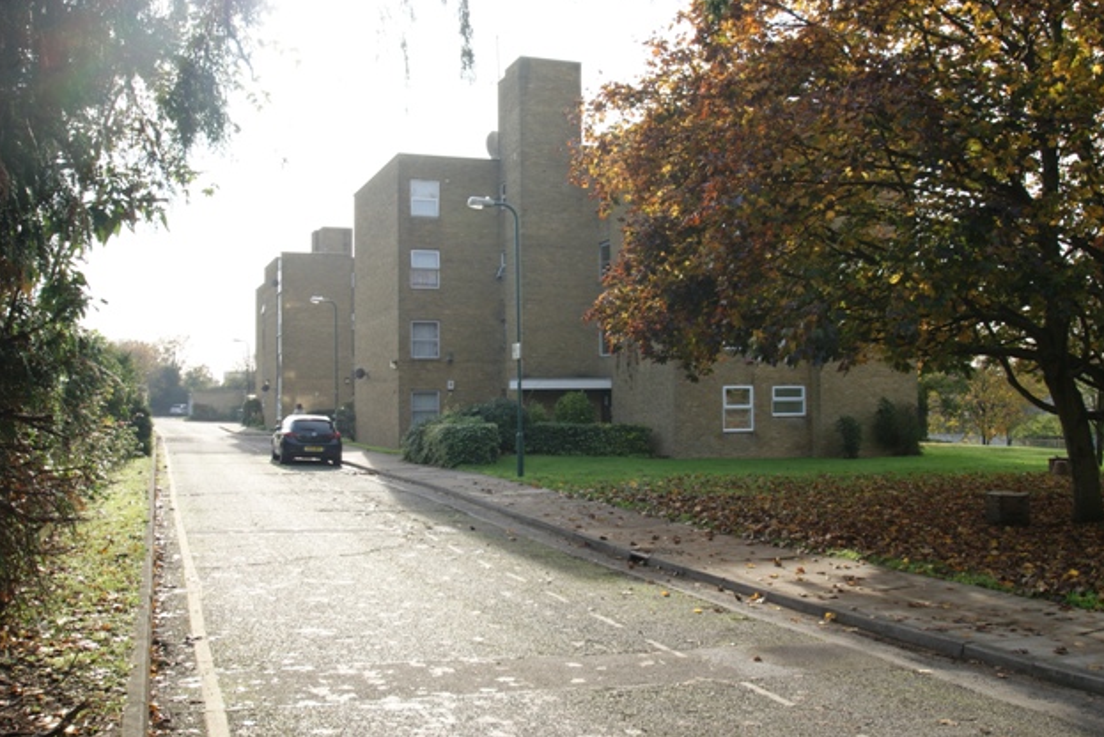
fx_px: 1135
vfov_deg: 36.0
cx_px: 560
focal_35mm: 37
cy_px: 368
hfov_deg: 51.9
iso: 100
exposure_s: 1/60
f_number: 9
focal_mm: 24
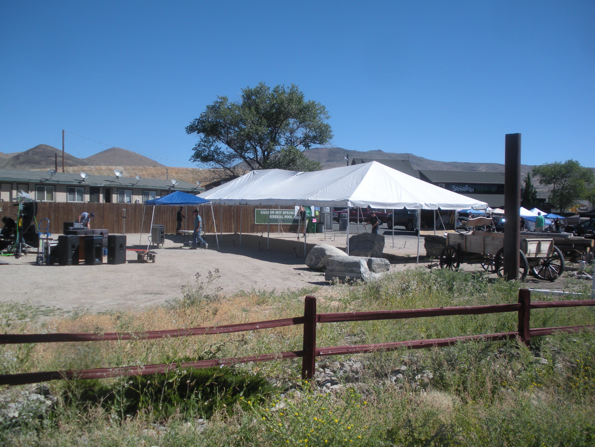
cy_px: 224
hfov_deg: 51.4
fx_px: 619
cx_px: 298
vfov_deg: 39.7
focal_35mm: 36
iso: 64
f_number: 3.5
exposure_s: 1/761
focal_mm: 6.3
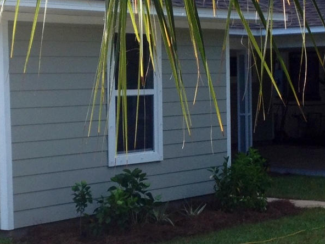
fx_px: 1136
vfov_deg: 12.2
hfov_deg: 16.3
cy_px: 140
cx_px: 139
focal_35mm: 121
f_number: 2.4
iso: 50
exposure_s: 1/393
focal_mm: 4.28
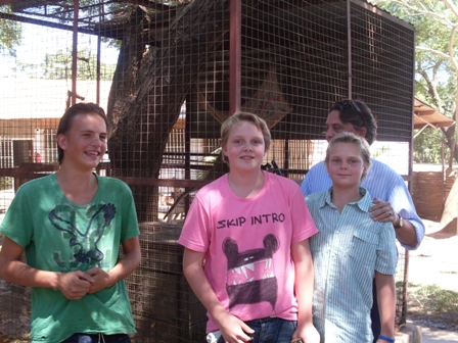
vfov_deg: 29.7
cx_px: 229
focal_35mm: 49
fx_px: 648
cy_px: 172
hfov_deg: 38.9
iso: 100
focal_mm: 8.1
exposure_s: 1/90
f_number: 3.1
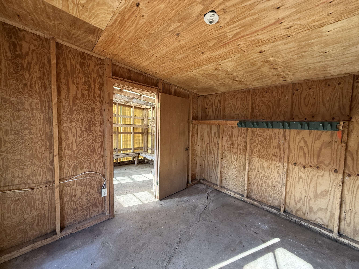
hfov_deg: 102.1
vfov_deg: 85.7
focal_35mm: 14
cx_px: 180
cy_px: 134
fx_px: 145
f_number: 2.2
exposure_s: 1/99
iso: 160
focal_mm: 2.22
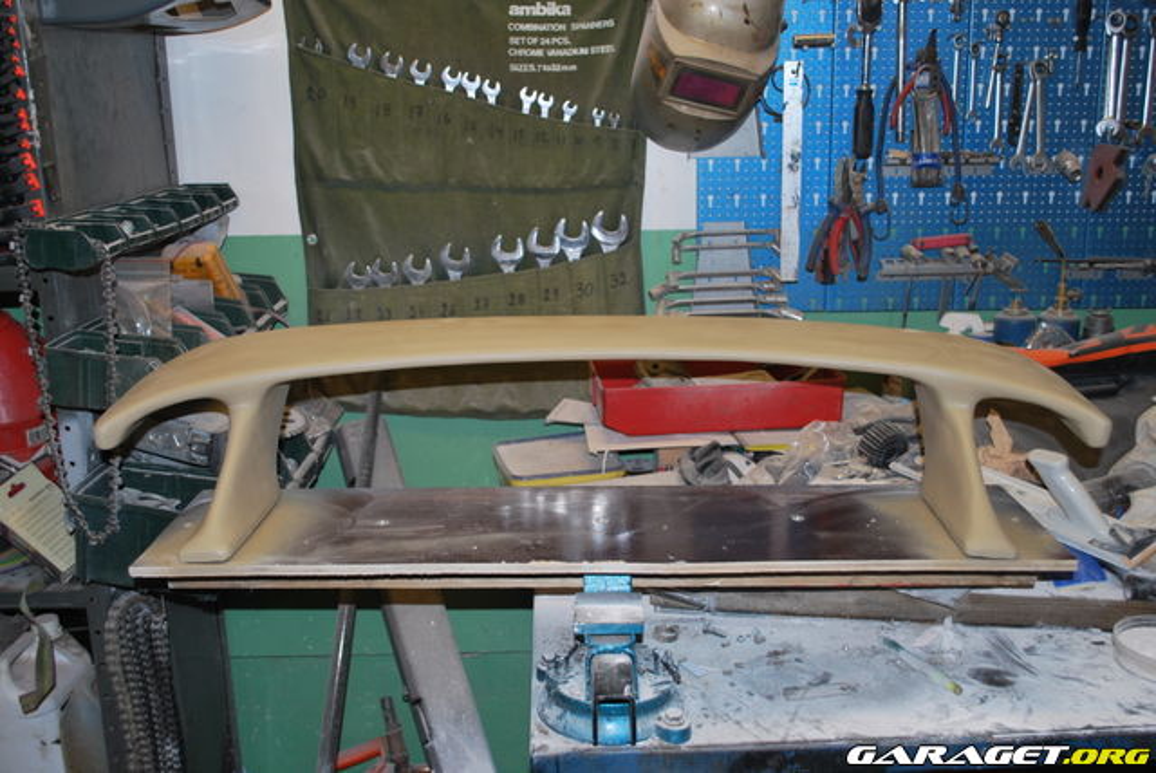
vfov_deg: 36.9
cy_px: 386
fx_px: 1157
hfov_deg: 53.1
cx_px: 578
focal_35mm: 36
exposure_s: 1/60
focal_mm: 24
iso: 200
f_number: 4.2
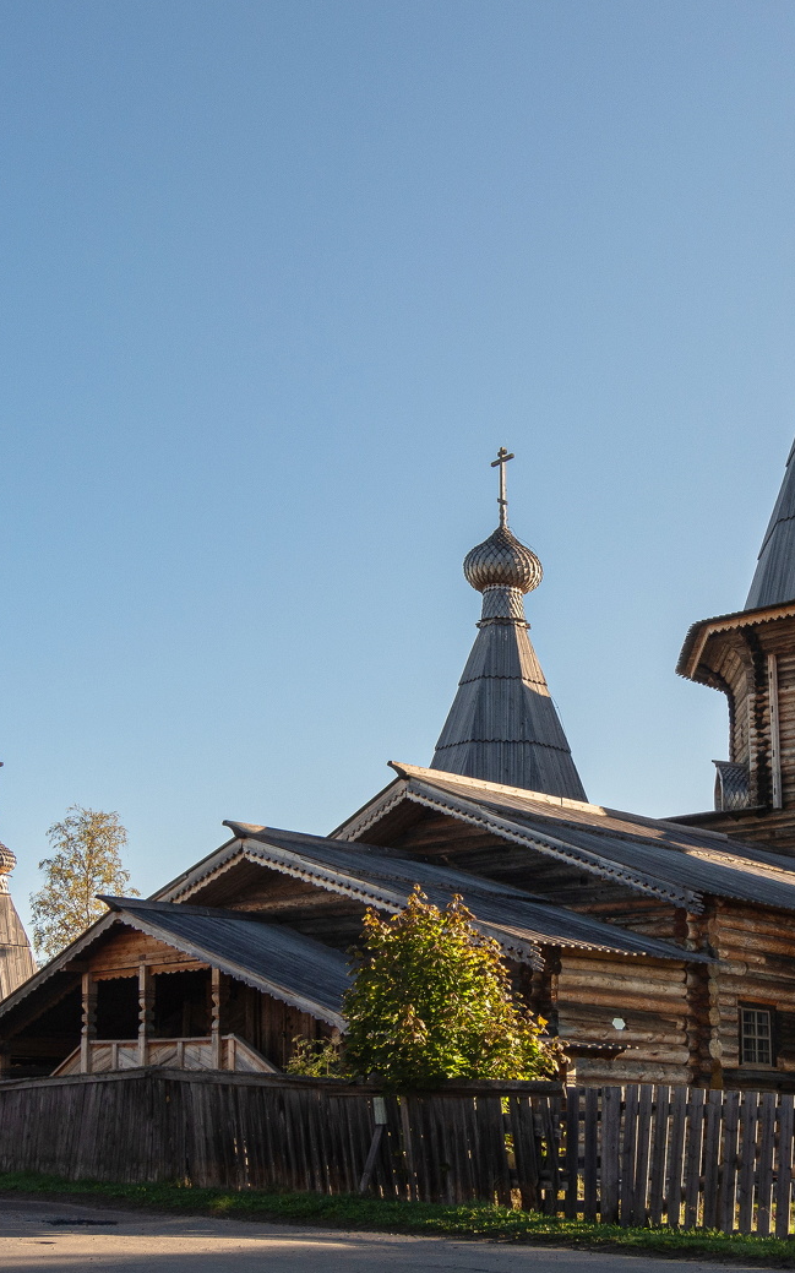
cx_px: 570
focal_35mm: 40
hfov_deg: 31.6
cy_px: 636
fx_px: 1387
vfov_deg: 49.3
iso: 80
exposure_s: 1/500
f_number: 3.5
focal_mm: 6
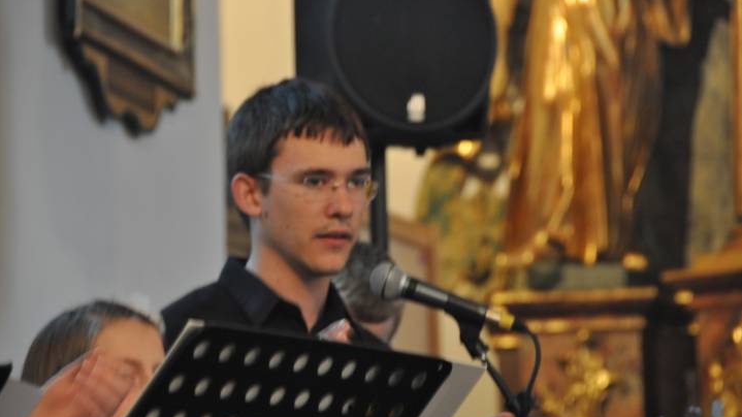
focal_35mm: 268
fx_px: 5271
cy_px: 213
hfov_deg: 8.1
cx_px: 370
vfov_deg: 4.5
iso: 1600
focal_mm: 170
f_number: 5.6
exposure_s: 1/20
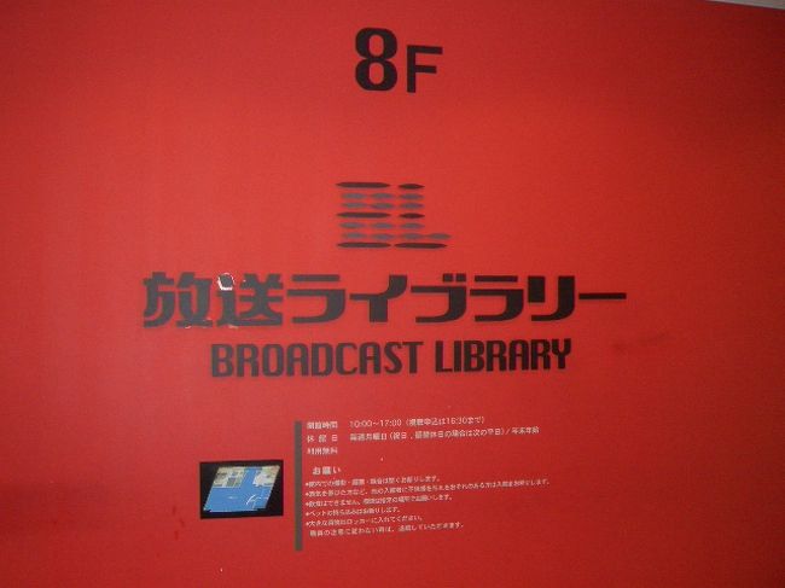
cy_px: 294
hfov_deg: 51.4
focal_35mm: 36
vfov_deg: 39.6
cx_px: 392
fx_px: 816
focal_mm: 4.8
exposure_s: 1/40
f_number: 4
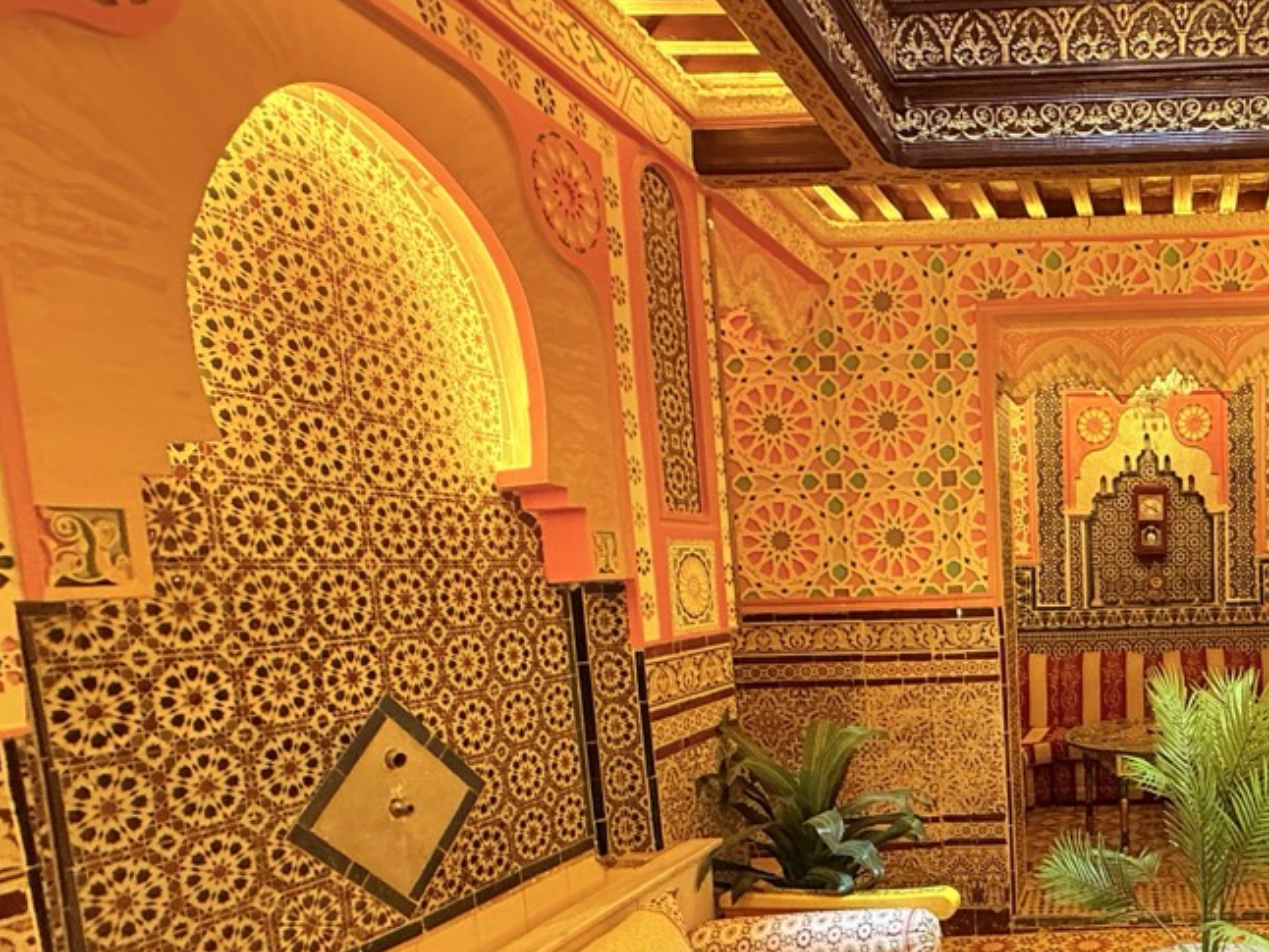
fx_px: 953
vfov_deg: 51.4
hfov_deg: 57.5
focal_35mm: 26
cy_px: 685
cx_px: 1149
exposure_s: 1/50
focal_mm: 2.22
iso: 400
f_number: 2.2
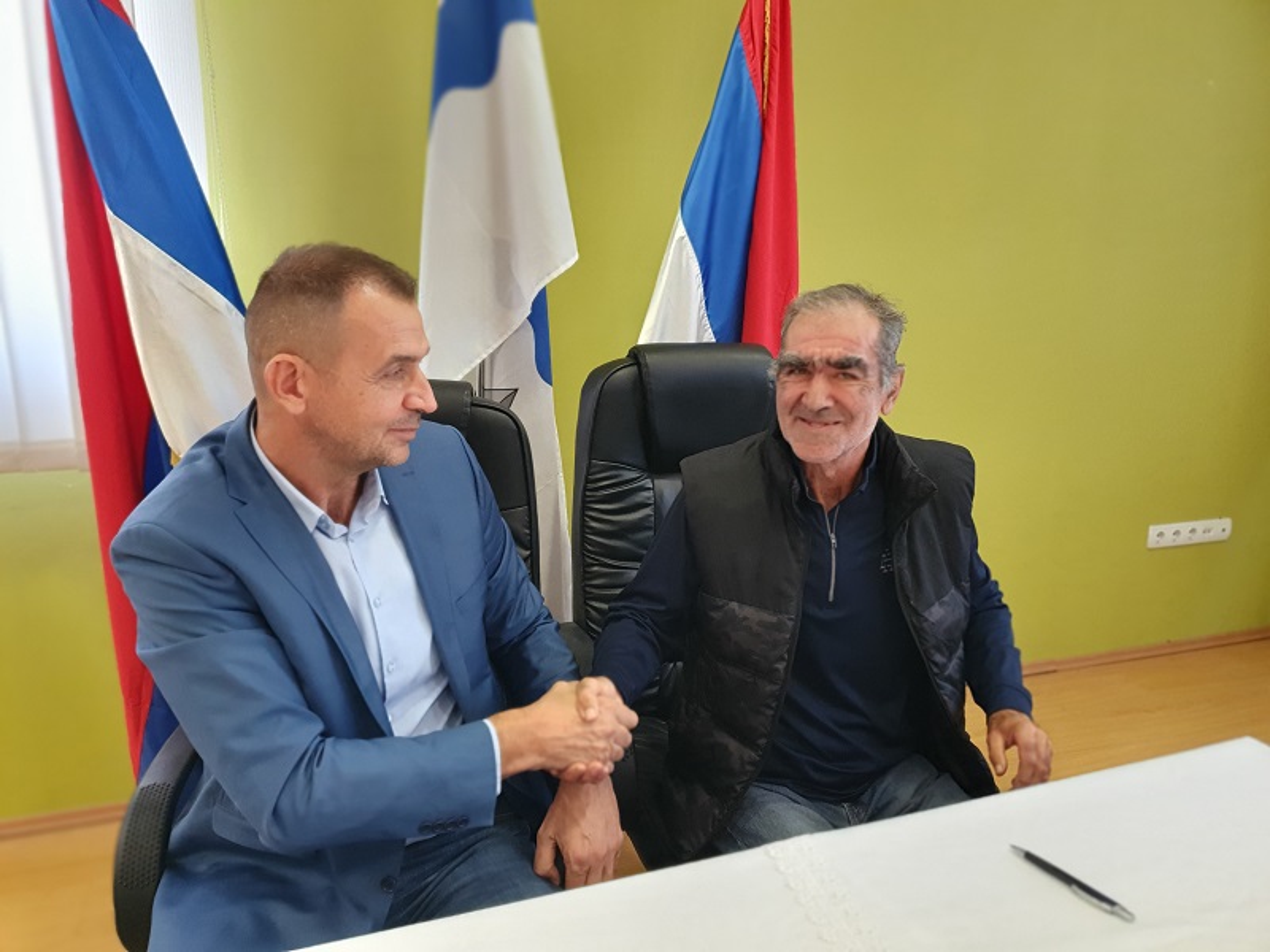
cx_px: 635
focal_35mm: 26
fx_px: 954
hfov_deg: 67.3
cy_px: 476
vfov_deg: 53.1
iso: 250
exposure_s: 1/100
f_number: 1.5
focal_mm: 4.32
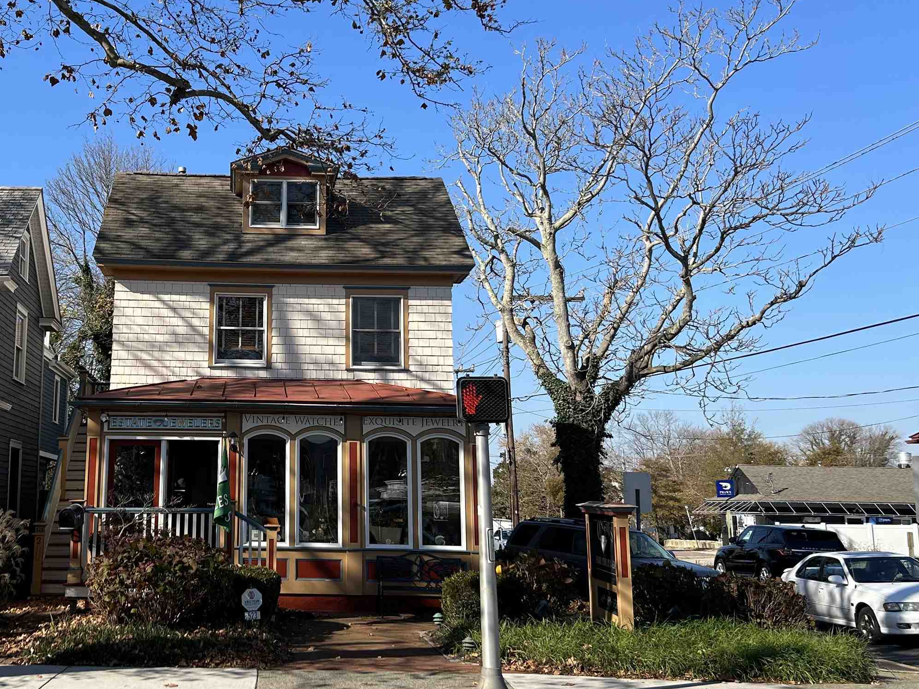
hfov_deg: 45.6
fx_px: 1062
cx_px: 266
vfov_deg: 35.9
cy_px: 298
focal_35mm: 40
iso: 50
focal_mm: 5.7
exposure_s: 1/3077
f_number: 1.5
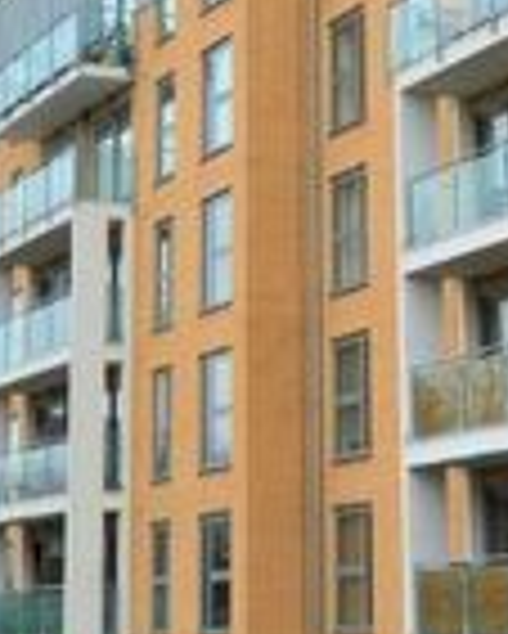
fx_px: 2103
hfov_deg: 13.7
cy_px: 18
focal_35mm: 112
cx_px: 441
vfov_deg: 16.8
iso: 160
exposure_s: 1/125
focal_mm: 16
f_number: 5.6
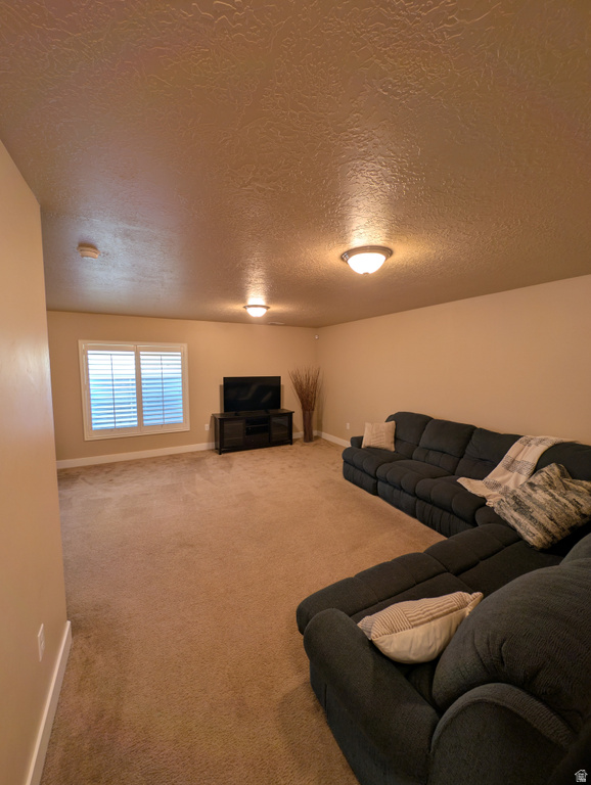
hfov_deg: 94.6
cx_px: 296
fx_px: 273
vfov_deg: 110.5
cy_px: 392
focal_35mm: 12
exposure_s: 1/15
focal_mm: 2.23
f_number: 1.95
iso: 61
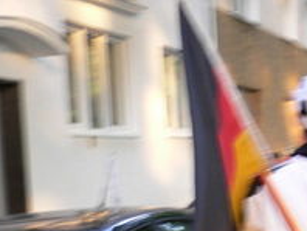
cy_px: 222
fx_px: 1003
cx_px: 459
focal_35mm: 113
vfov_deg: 13.0
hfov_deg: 16.0
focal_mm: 5.8
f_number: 2.8
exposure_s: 1/30
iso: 100
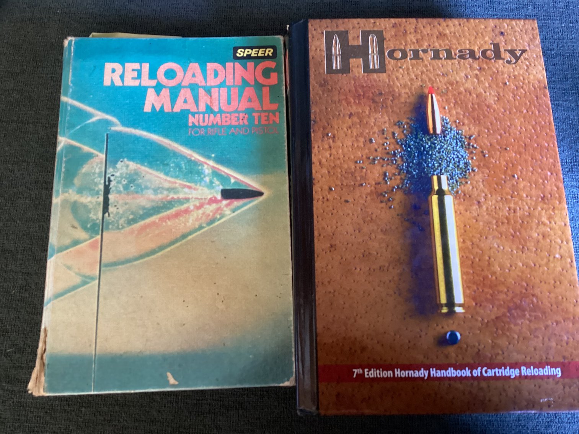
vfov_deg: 45.4
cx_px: 290
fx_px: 519
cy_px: 217
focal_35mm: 31
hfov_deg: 58.3
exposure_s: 1/33
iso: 400
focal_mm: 3.3
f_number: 2.4
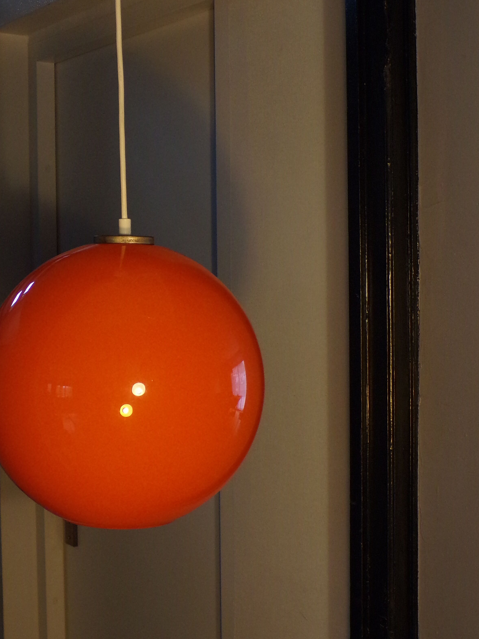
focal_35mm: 54
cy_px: 289
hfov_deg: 26.8
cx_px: 150
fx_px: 996
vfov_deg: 35.5
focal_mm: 6.6
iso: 200
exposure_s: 1/25
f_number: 3.3
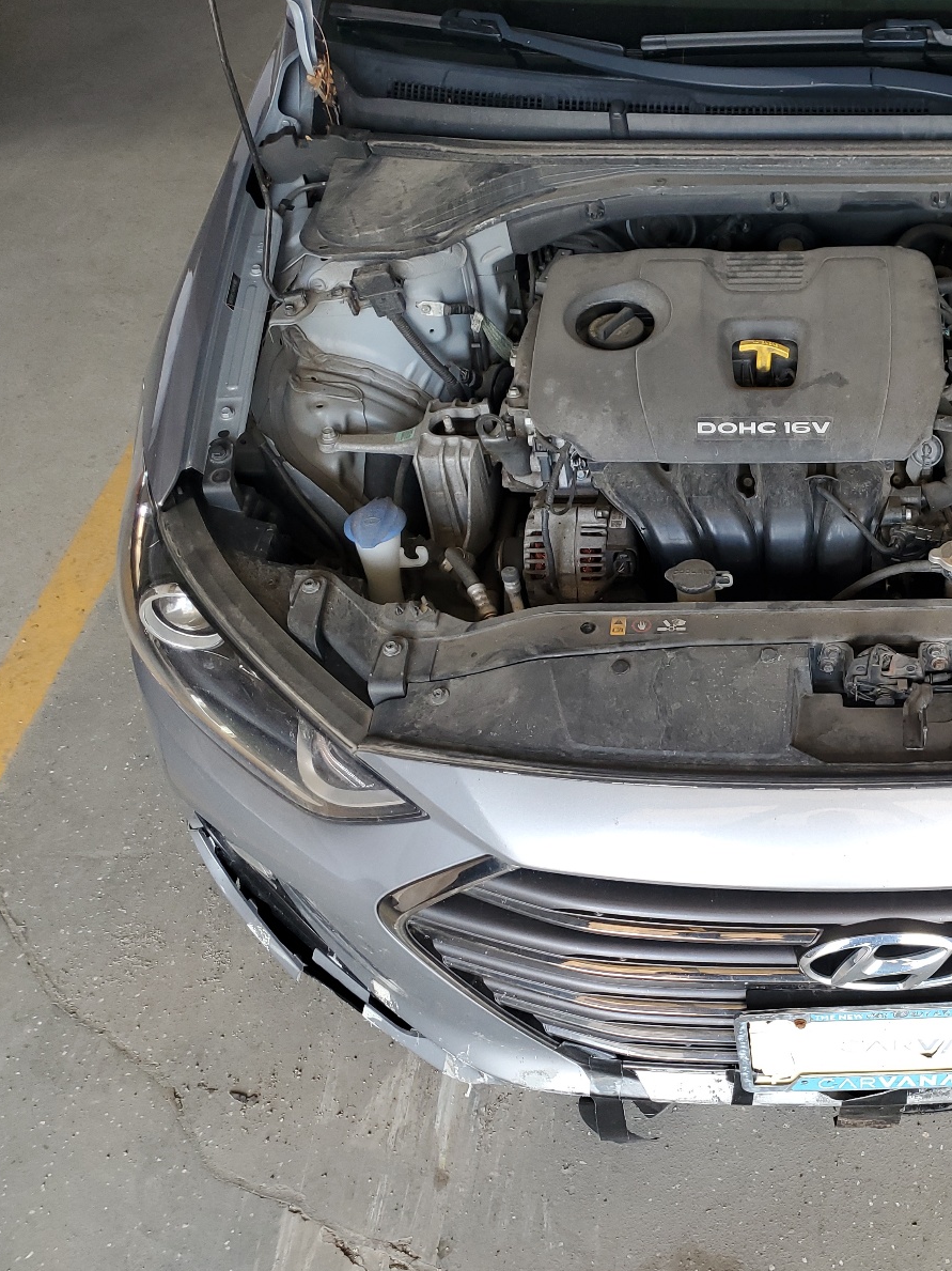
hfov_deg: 38.1
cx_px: 843
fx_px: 1284
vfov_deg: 52.6
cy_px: 640
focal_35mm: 35
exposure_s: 1/120
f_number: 1.5
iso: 57
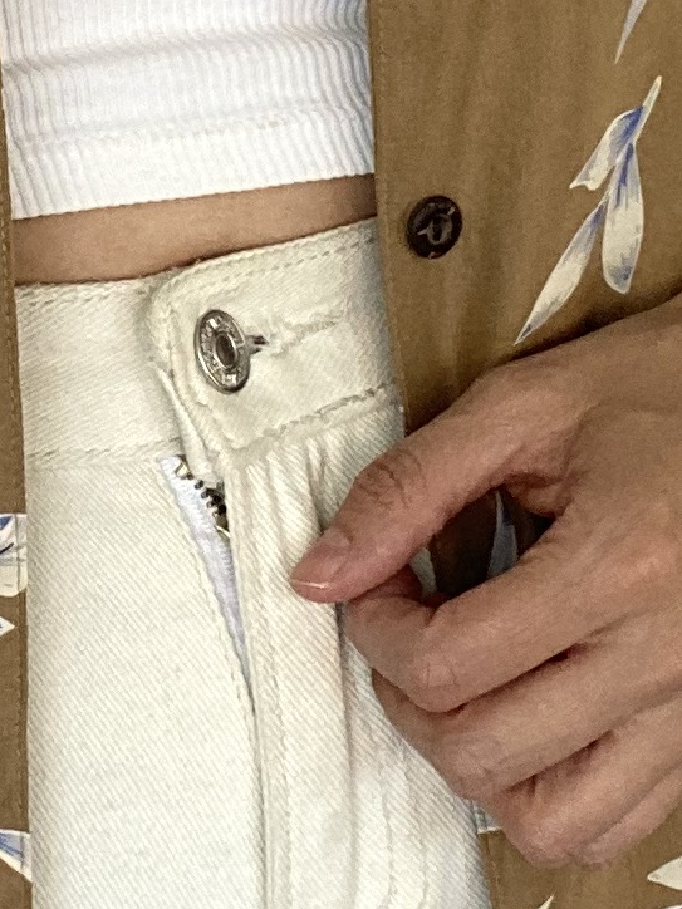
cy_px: 146
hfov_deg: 11.5
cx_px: 16
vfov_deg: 15.3
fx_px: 3362
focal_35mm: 128
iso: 100
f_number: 2.2
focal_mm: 2.71
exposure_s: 1/78
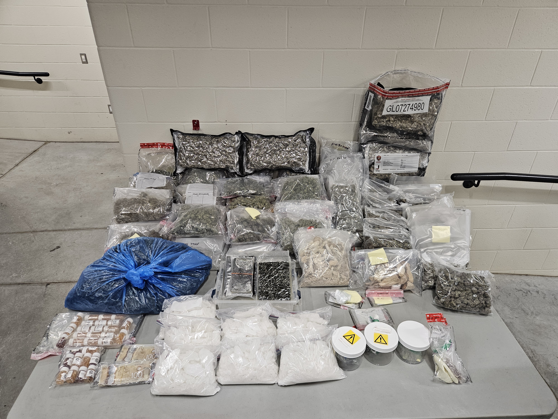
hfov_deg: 73.9
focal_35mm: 23
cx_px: 279
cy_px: 210
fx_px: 371
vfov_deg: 58.9
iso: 250
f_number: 1.8
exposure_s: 1/120
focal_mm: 5.4
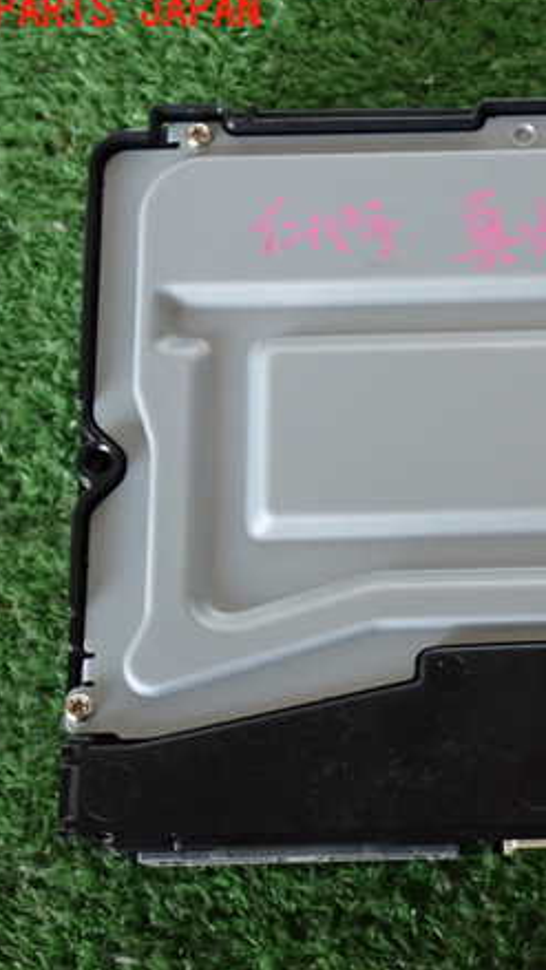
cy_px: 482
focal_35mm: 70
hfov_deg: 16.9
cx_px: 522
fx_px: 1801
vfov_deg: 30.2
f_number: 3.1
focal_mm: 8.4
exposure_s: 1/50
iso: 500
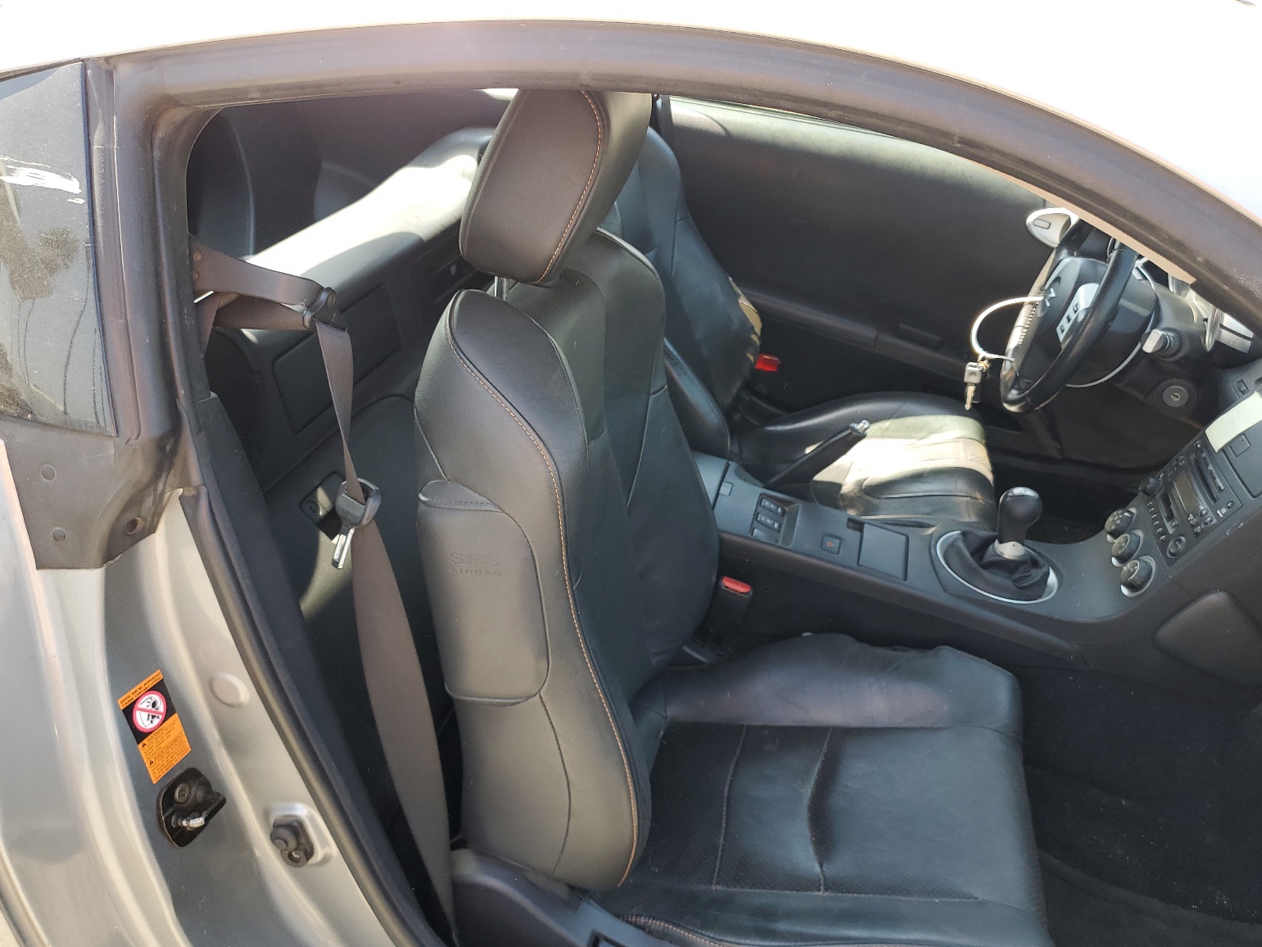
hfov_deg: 65.3
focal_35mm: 27
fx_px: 984
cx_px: 610
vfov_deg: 51.4
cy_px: 490
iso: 50
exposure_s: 1/238
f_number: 1.5
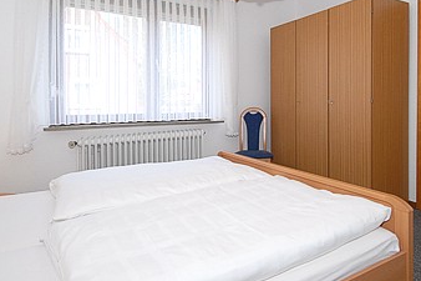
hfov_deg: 72.9
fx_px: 281
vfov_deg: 53.0
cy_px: 130
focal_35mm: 24
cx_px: 255
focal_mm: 12
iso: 400
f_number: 9
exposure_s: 1/80
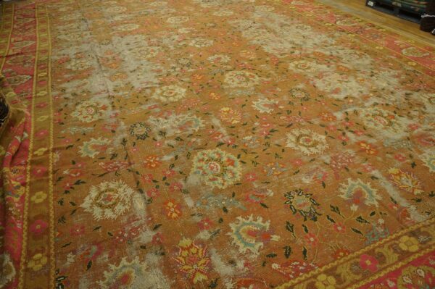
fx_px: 326
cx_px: 218
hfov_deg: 67.4
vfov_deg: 47.9
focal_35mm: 27
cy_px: 144
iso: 800
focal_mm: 18
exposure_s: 1/60
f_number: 4
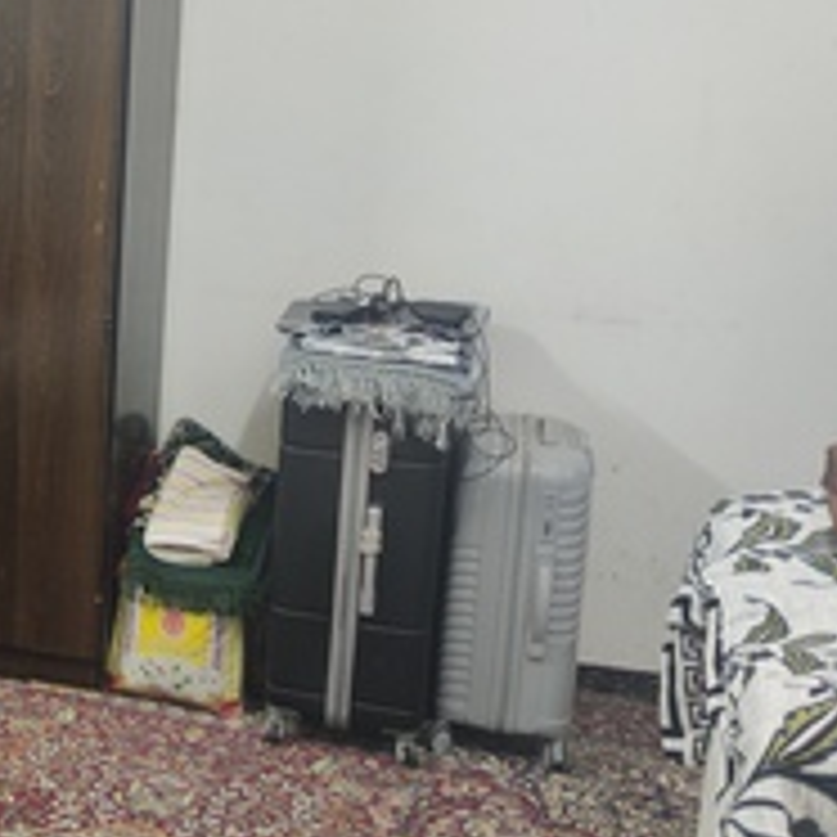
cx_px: -119
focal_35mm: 52
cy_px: 439
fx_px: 1423
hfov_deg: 29.1
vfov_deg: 32.8
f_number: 1.88
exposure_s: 1/30
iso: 331
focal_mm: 5.59
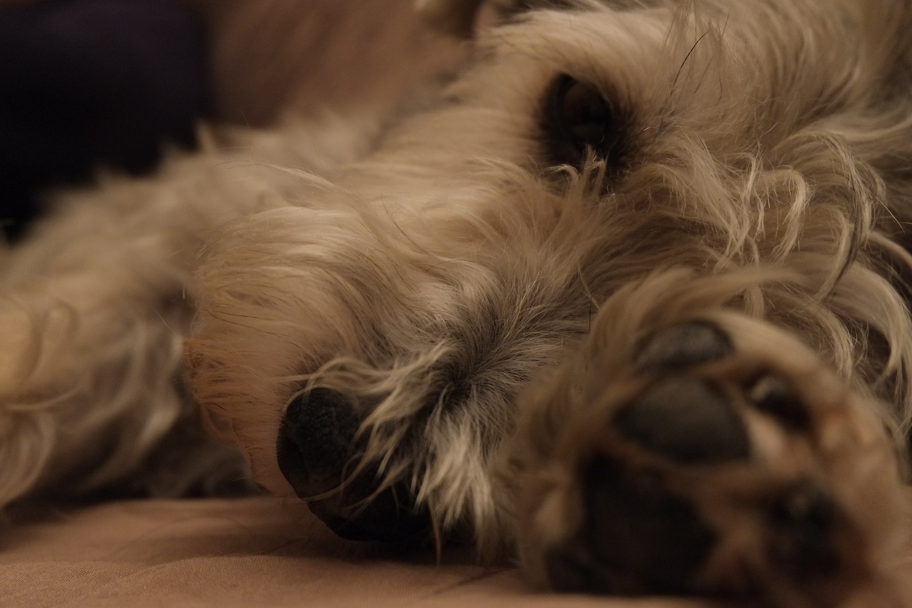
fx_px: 836
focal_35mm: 33
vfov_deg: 40.0
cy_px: 304
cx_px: 456
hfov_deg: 57.2
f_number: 4.5
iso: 2500
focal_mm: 22.2
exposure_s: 1/34
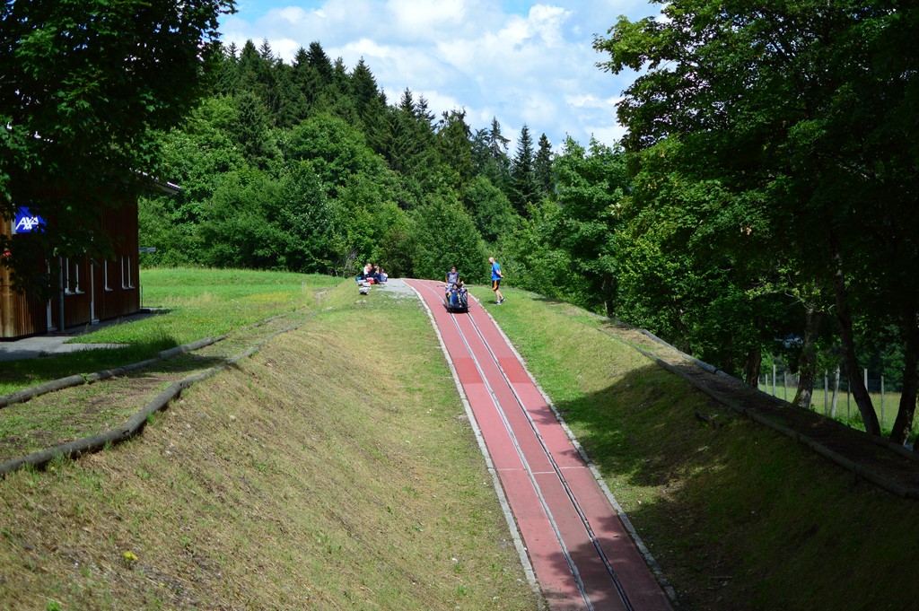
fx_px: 1339
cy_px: 306
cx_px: 460
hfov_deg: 37.9
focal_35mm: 52
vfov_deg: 25.7
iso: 100
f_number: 1.8
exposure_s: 1/4000
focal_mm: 35
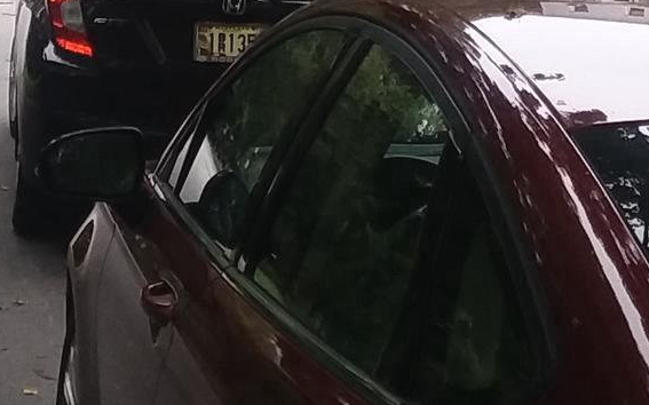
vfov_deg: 10.6
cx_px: 244
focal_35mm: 111
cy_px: -444
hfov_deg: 18.7
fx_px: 1963
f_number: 1.9
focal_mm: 2.47
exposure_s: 1/179
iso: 40
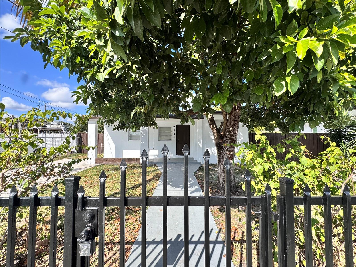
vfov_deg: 85.7
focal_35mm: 14
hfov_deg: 102.1
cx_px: 178
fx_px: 144
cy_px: 134
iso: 50
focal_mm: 2.22
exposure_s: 1/771
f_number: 2.2
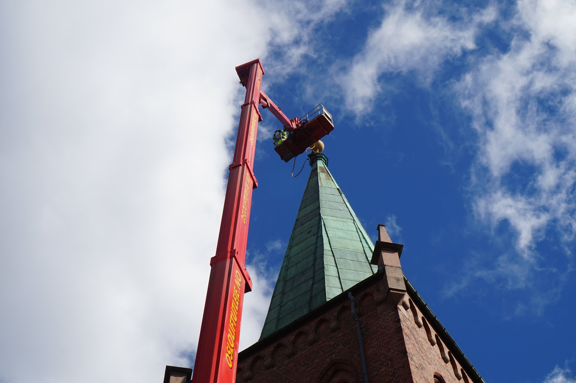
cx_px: 288
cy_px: 192
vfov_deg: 21.5
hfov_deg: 31.9
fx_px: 1007
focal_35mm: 63
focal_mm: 42
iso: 100
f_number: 14
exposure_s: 1/125
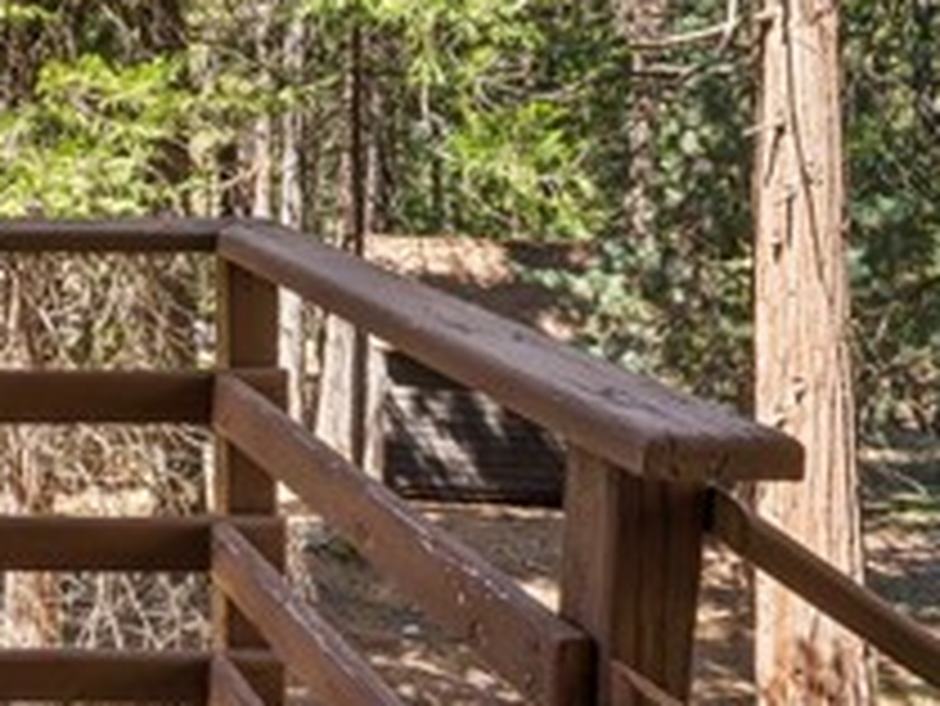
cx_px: -274
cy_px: -36
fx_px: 1317
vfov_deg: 27.8
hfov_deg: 30.9
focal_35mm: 48
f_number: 22
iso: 100
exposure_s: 1/6
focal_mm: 16.5
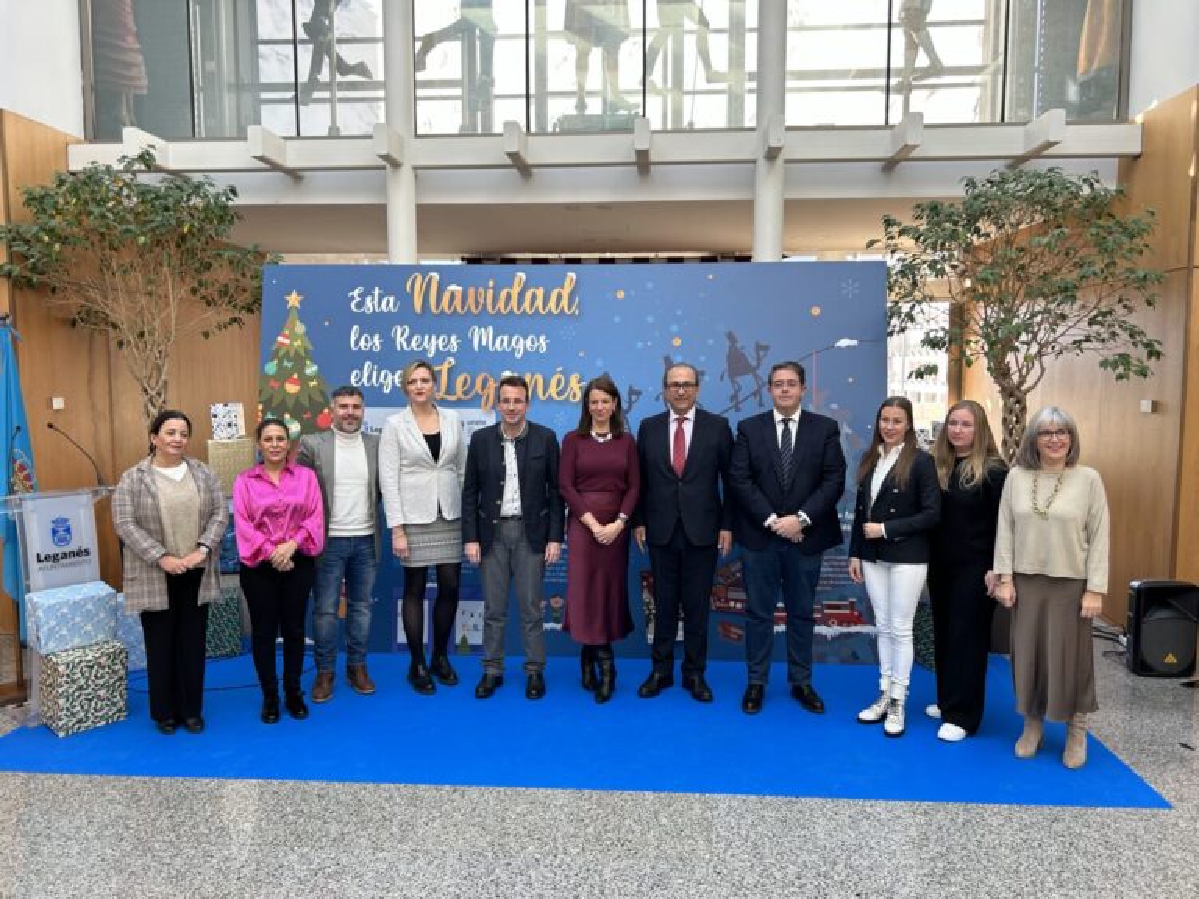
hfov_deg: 67.3
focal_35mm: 26
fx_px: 901
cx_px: 600
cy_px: 450
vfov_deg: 53.1
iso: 40
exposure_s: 1/121
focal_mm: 5.7
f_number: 1.5
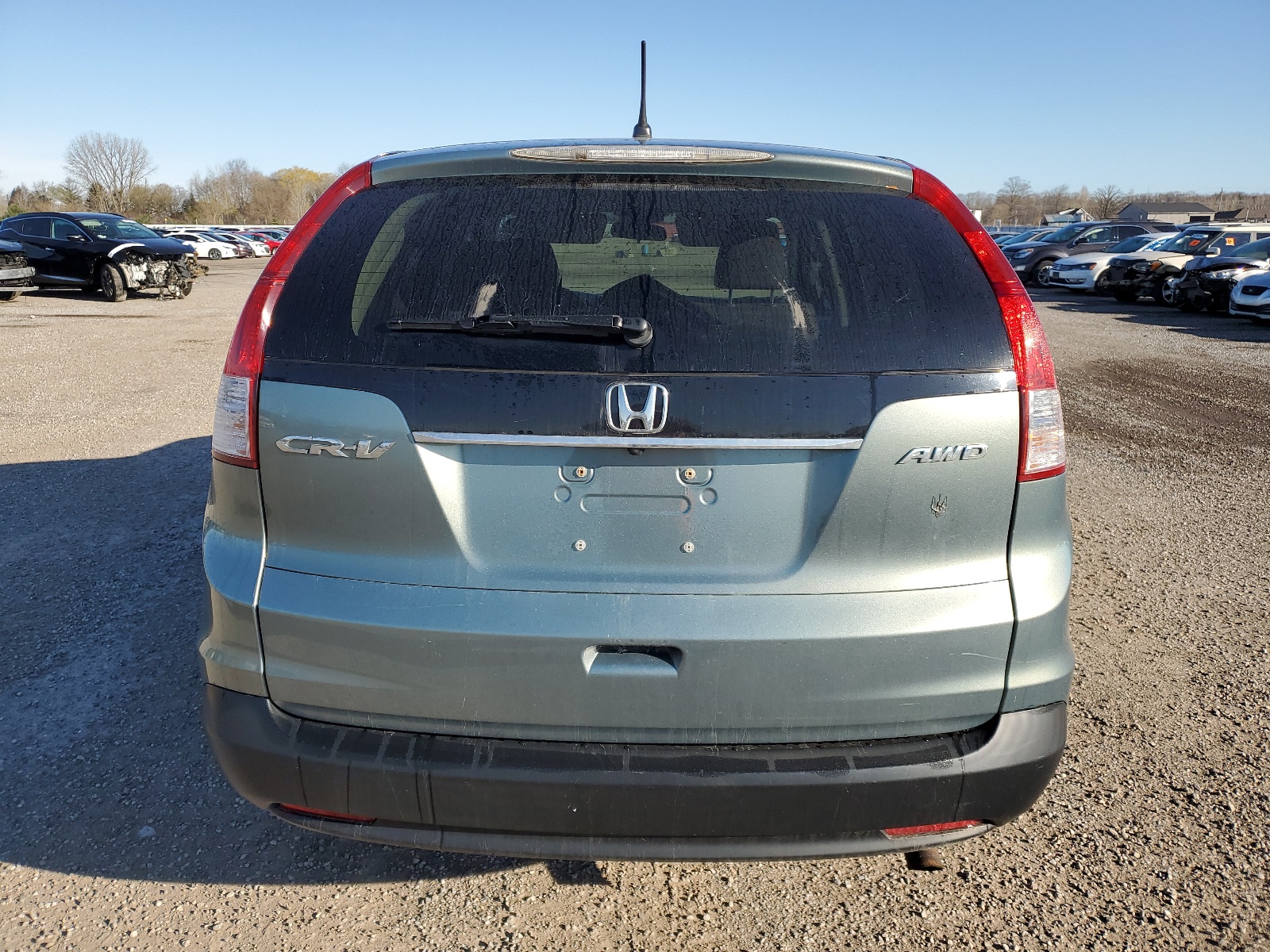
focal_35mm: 26
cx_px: 635
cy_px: 476
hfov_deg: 67.3
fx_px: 954
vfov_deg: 53.1
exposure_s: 1/2000
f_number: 1.5
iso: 50
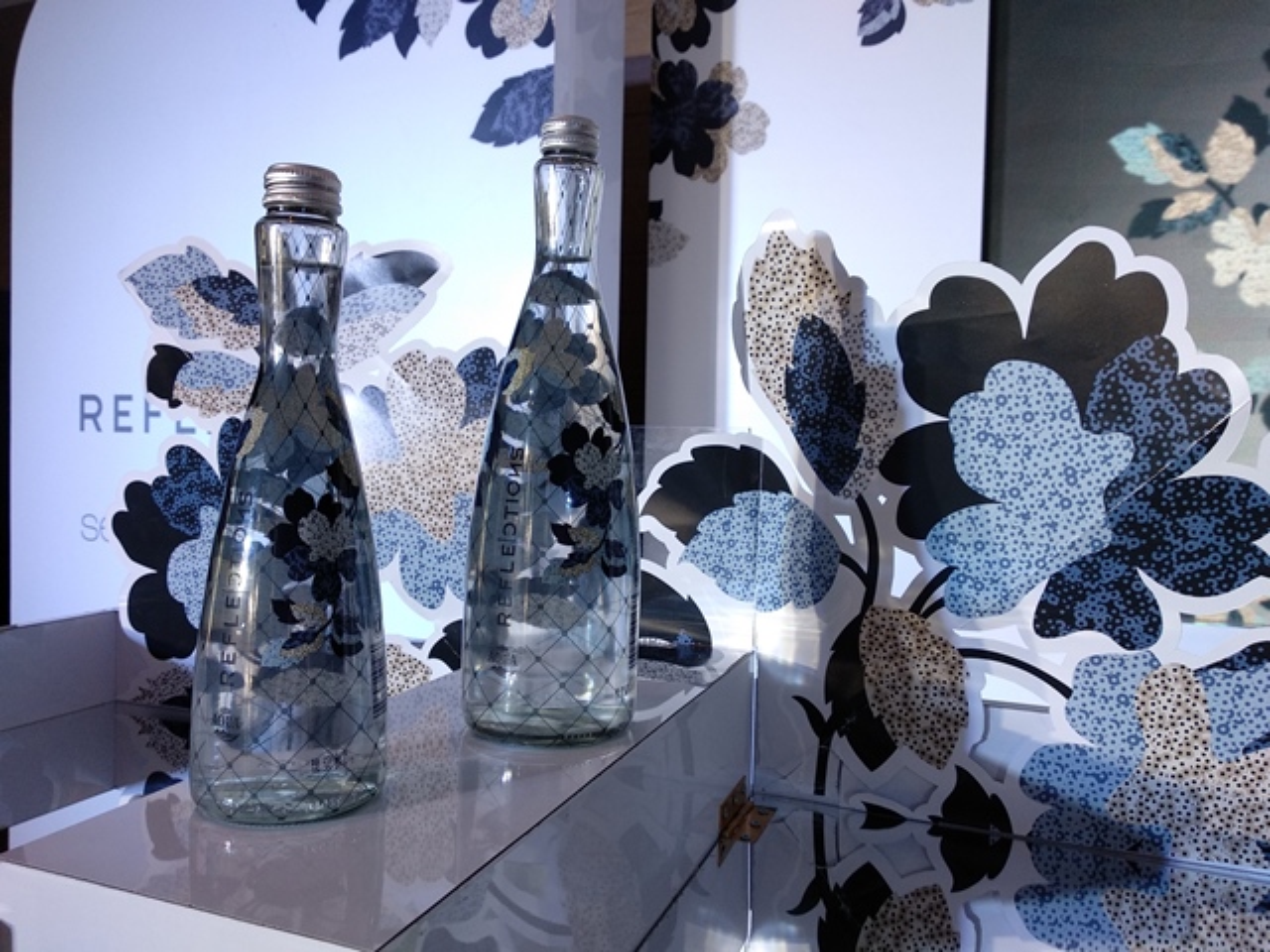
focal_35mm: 26
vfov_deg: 53.1
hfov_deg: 67.3
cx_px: 635
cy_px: 476
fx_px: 954
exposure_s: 1/50
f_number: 2.2
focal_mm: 3.81
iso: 160
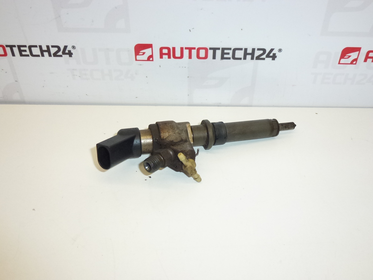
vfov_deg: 46.8
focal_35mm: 30
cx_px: 186
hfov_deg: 60.0
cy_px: 140
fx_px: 323
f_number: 3.5
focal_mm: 5.4
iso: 400
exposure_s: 1/400
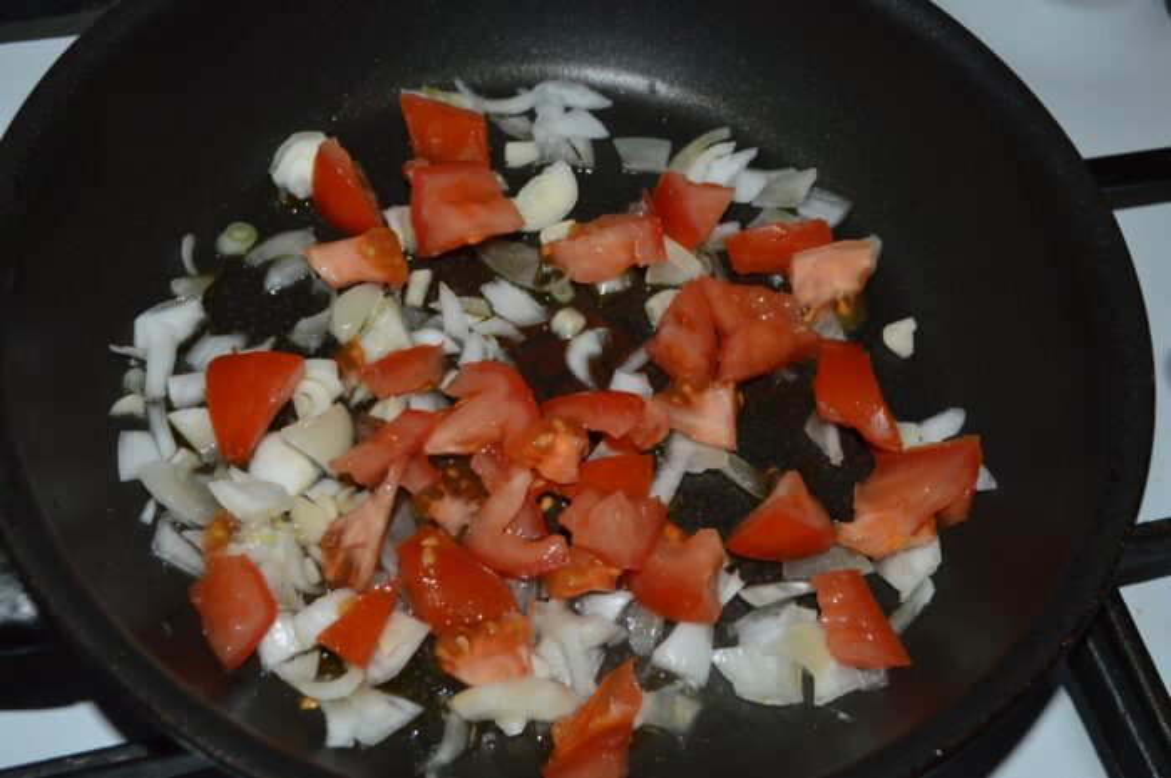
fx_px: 1365
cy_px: 389
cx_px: 586
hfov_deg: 46.4
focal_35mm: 42
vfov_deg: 31.8
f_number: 8
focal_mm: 28
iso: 100
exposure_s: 1/60
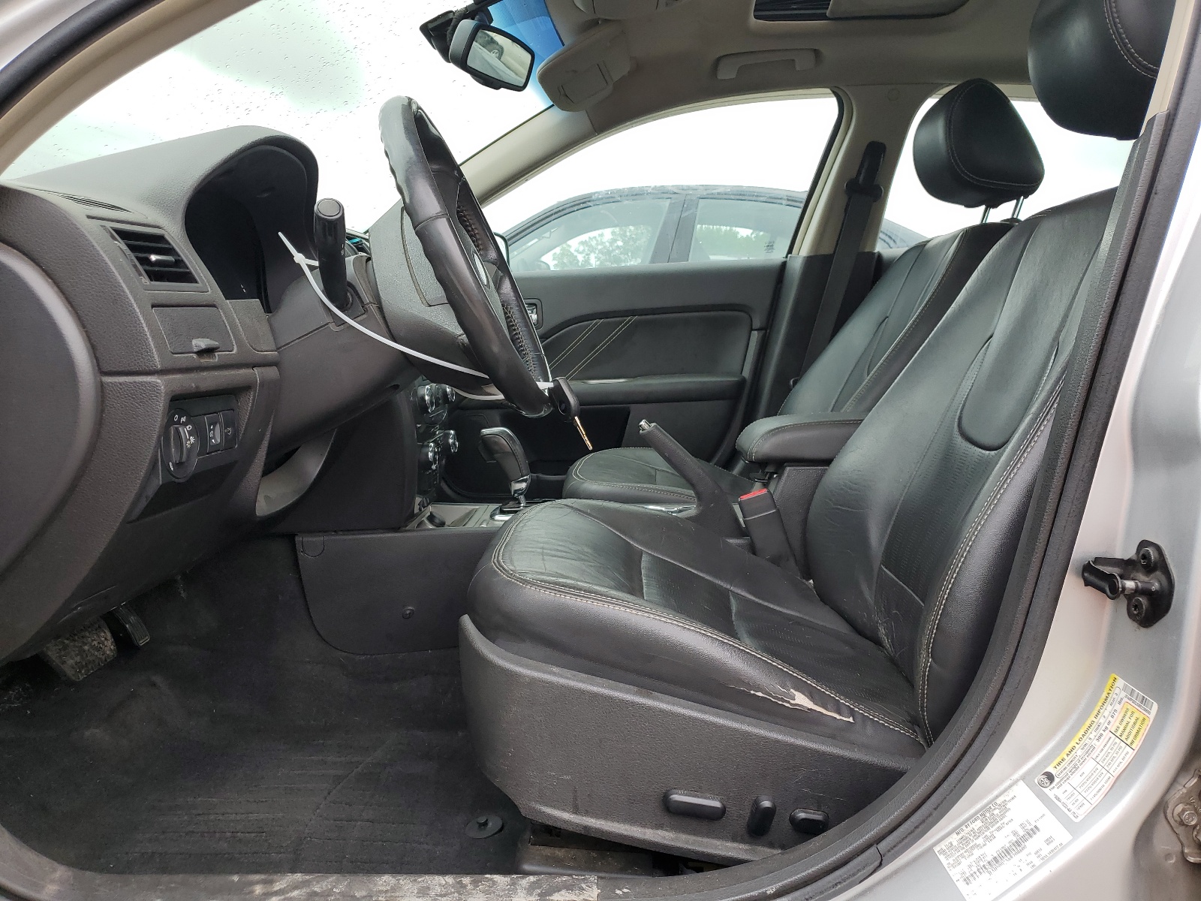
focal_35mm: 26
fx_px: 902
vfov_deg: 53.1
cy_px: 450
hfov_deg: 67.3
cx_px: 600
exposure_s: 1/333
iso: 50
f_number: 1.5
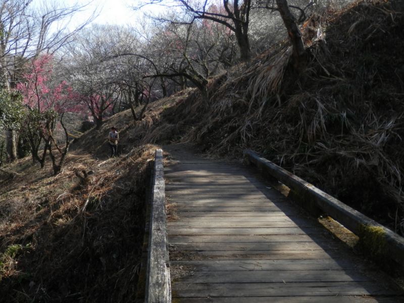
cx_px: 202
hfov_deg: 50.1
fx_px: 432
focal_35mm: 37
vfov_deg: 38.7
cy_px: 152
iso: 80
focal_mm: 6.6
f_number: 3.6
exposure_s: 1/320
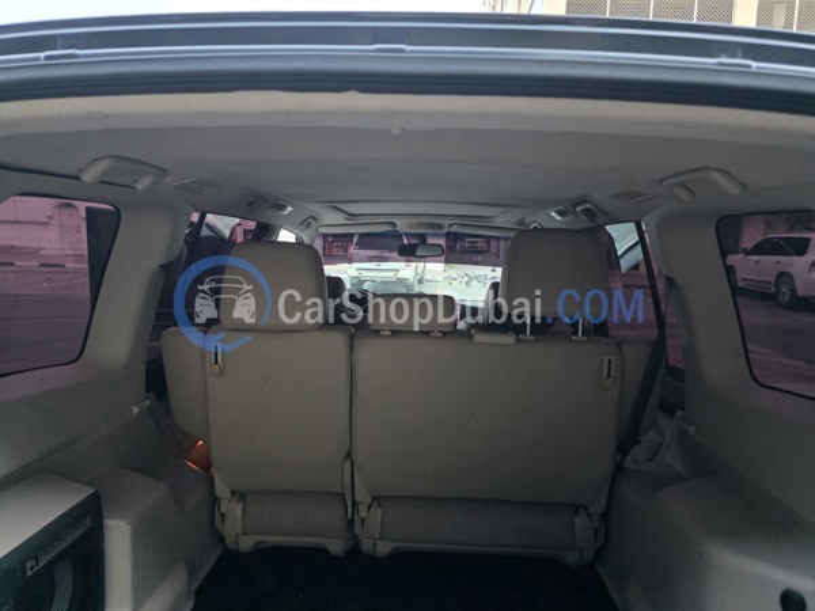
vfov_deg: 58.9
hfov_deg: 73.9
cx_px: 408
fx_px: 542
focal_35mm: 23
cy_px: 306
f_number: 1.7
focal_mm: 6.3
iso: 2000
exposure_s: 1/100
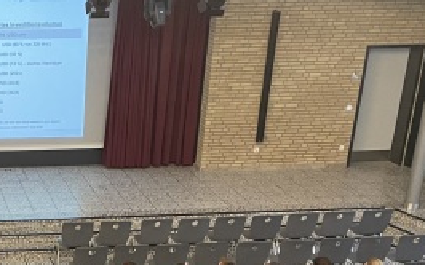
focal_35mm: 83
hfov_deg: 23.6
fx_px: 961
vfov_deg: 14.6
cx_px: -21
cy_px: 401
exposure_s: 1/33
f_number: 1.6
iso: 500
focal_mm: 4.2
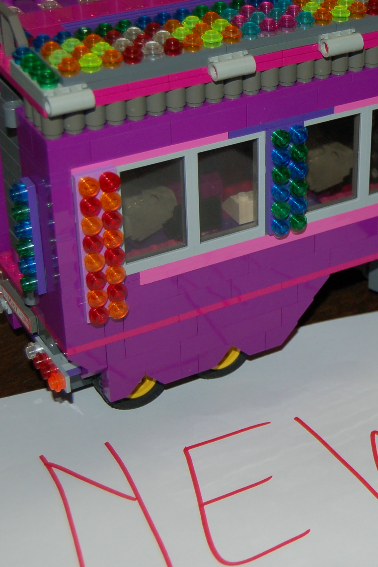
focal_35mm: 88
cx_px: 450
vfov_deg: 23.1
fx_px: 1386
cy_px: 229
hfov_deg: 15.0
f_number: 4.2
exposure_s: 1/60
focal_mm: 30
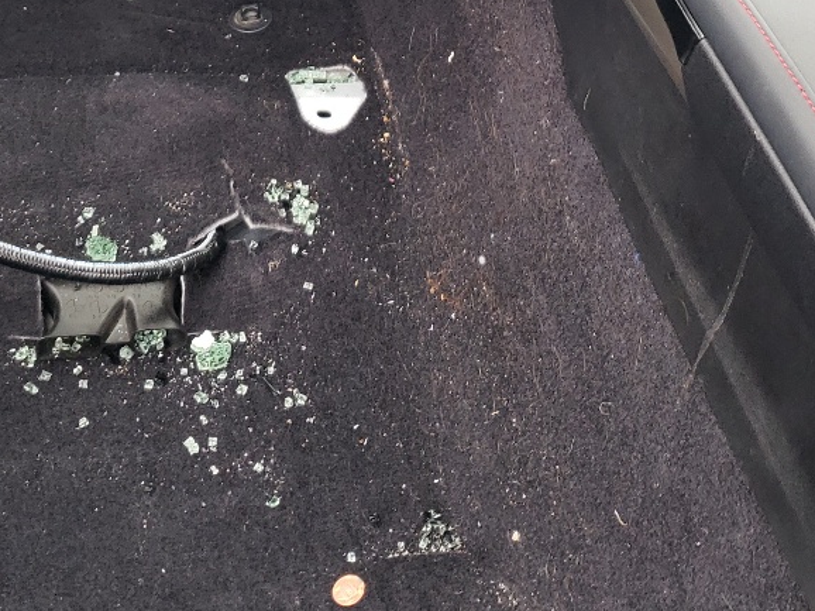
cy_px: -206
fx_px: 1694
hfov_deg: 27.0
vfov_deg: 18.8
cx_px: 353
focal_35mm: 72
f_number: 1.5
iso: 51
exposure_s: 1/60.2
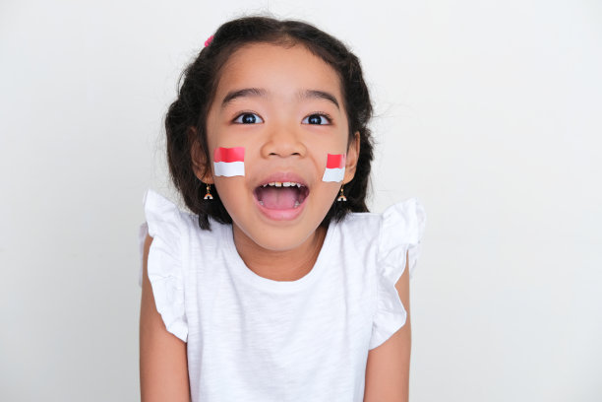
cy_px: 201
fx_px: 886
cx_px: 301
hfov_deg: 37.5
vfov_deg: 25.5
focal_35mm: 53
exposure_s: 1/100
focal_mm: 35
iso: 160
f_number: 5
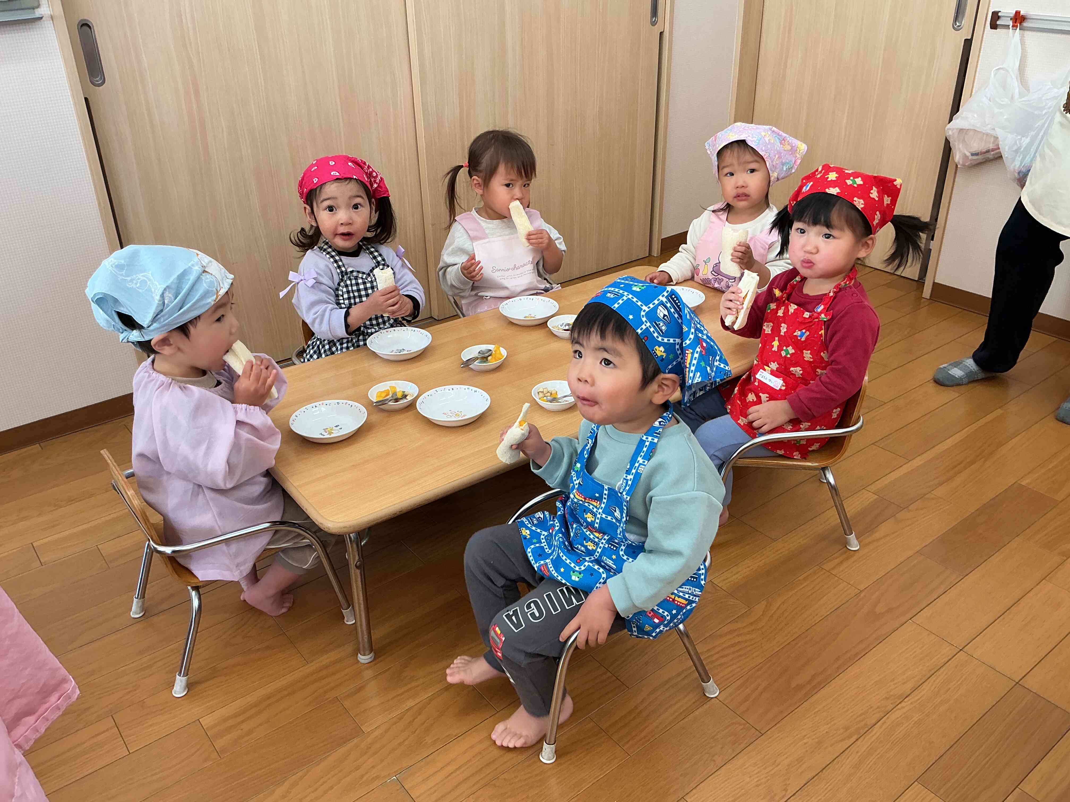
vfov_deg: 48.2
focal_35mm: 29
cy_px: 401
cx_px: 535
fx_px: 896
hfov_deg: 61.7
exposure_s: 1/60
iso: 40
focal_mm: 3
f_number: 1.8
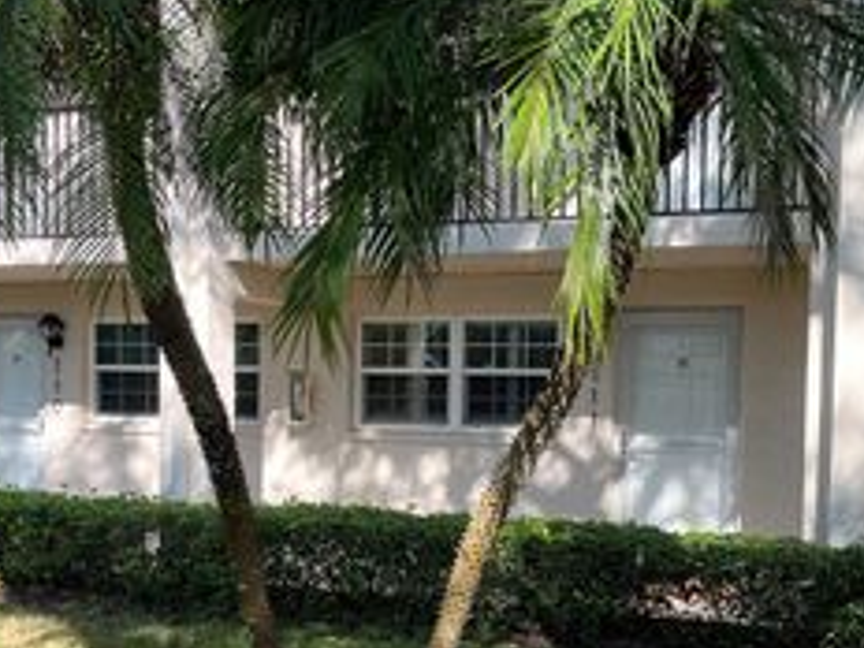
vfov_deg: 25.9
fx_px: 1398
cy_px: 467
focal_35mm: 56
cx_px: 458
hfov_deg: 34.3
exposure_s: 1/688
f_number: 1.6
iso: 50
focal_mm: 5.1
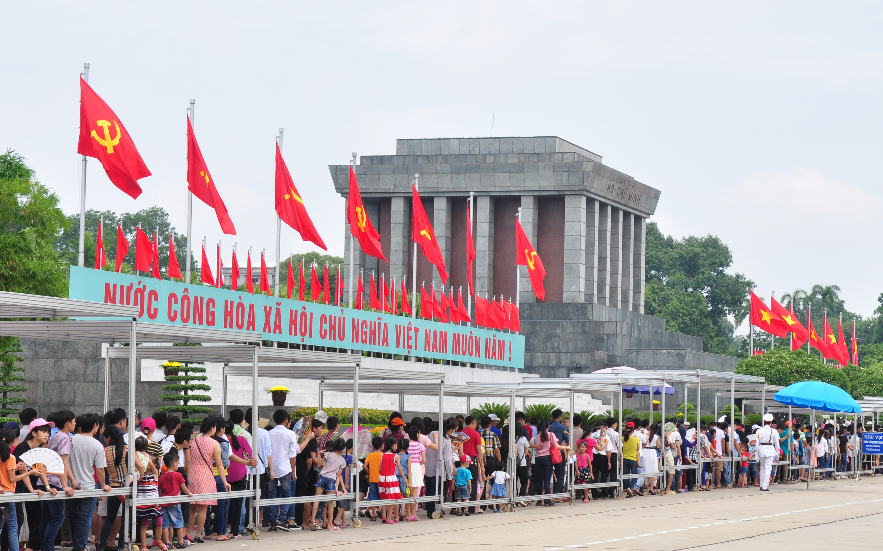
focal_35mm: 97
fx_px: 2334
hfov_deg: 21.4
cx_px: 548
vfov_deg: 13.5
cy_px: 306
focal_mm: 50
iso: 200
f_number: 11
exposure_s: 1/200
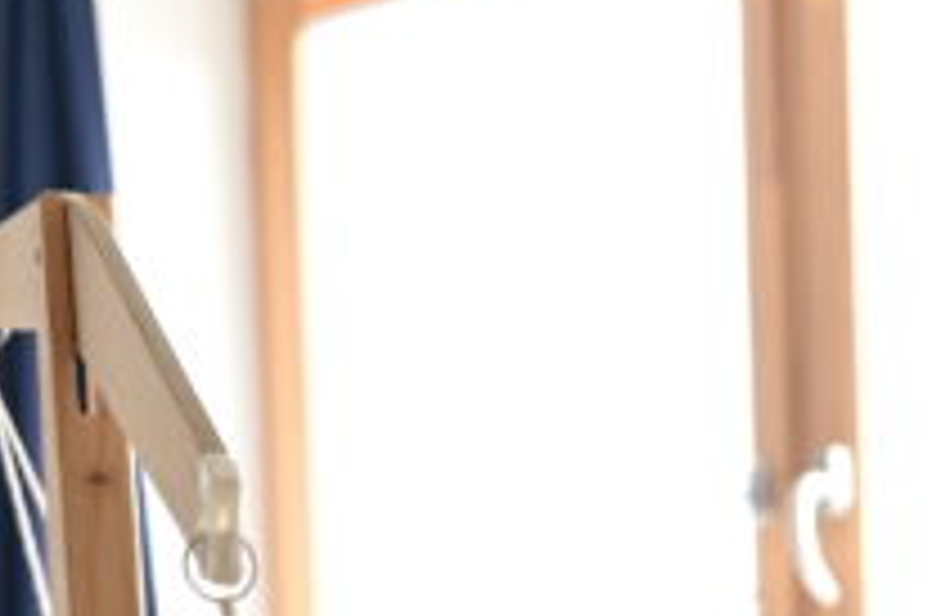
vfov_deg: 10.7
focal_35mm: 119
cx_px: 779
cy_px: 1104
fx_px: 3074
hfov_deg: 17.1
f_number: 2.8
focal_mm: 24
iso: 1100
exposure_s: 1/160
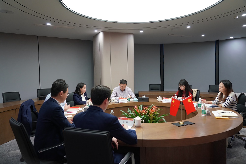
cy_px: 82
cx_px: 123
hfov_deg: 67.4
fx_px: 185
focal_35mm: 27
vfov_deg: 47.9
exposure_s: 1/160
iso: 1600
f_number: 4
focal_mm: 27
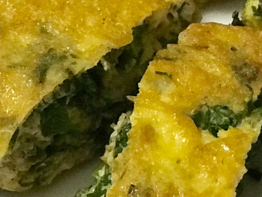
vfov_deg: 6.9
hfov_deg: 9.1
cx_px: 329
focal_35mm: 213
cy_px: -20
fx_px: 1613
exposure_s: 1/50
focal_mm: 6.6
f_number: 2.8
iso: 640
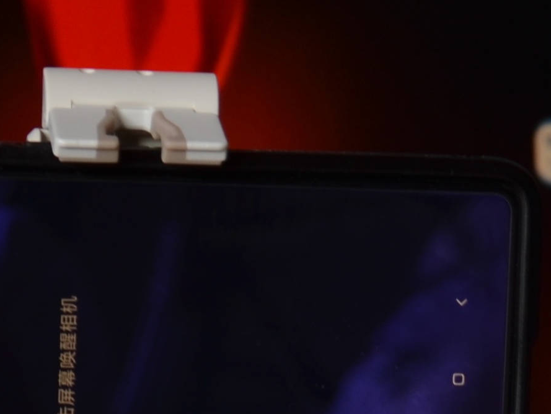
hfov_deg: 6.2
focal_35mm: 319
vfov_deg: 4.6
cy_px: 834
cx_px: 77
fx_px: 5078
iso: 100
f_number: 4.5
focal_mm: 40
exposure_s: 1/15
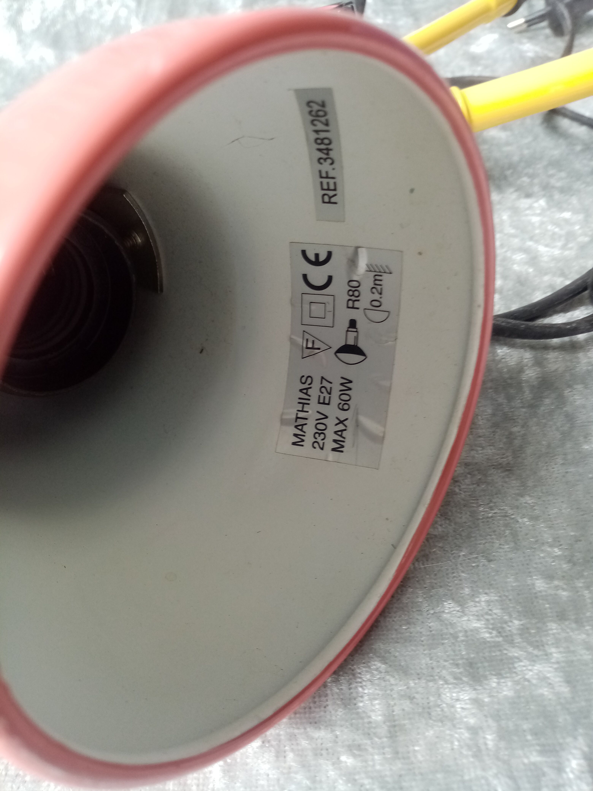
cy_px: 396
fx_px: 594
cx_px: 296
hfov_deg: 53.1
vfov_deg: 67.3
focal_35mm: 26
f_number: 1.8
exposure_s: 1/33.3
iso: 102
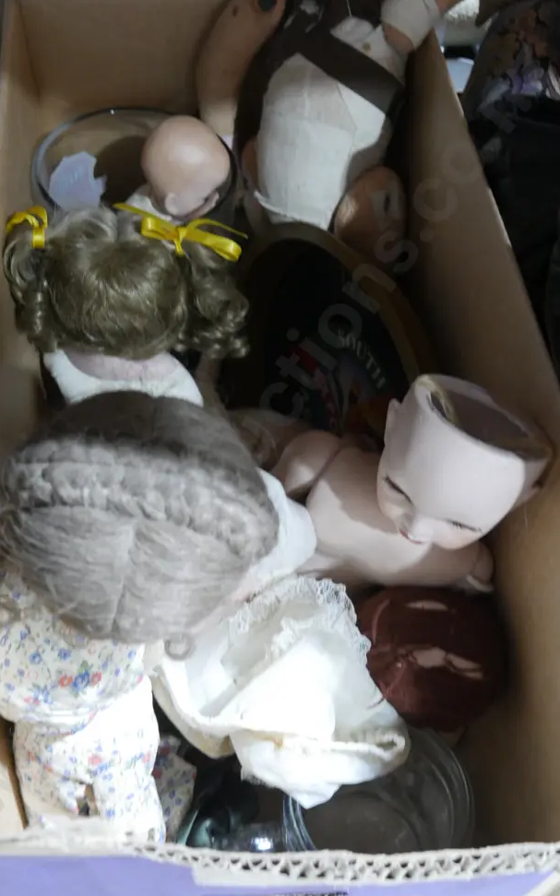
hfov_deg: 33.5
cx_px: 257
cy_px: 435
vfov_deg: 51.5
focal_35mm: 38
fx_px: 928
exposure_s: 1/60
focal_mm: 17
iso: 2000
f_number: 4
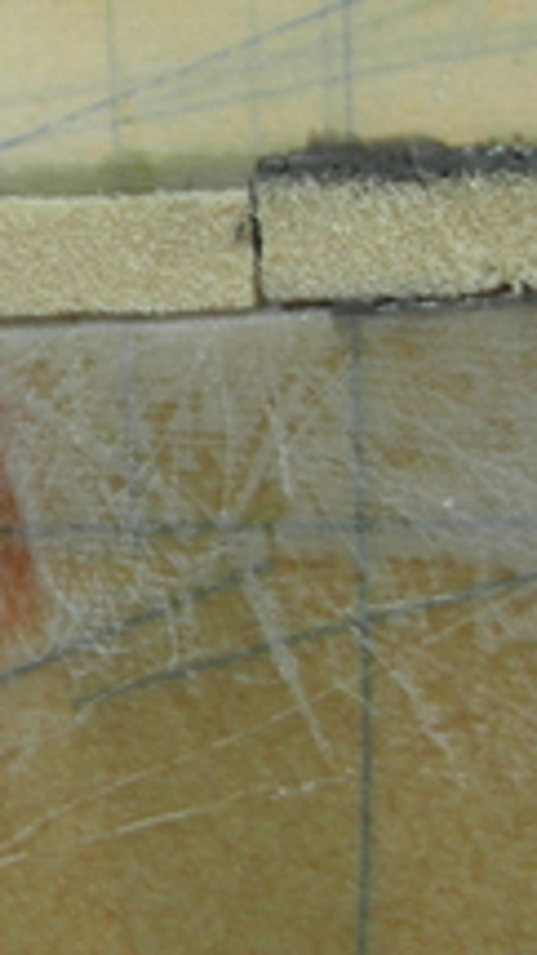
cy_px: 386
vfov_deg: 17.4
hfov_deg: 9.8
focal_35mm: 123
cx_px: -13
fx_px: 3112
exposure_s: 1/3.7
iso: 78
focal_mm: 7.8
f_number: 2.8
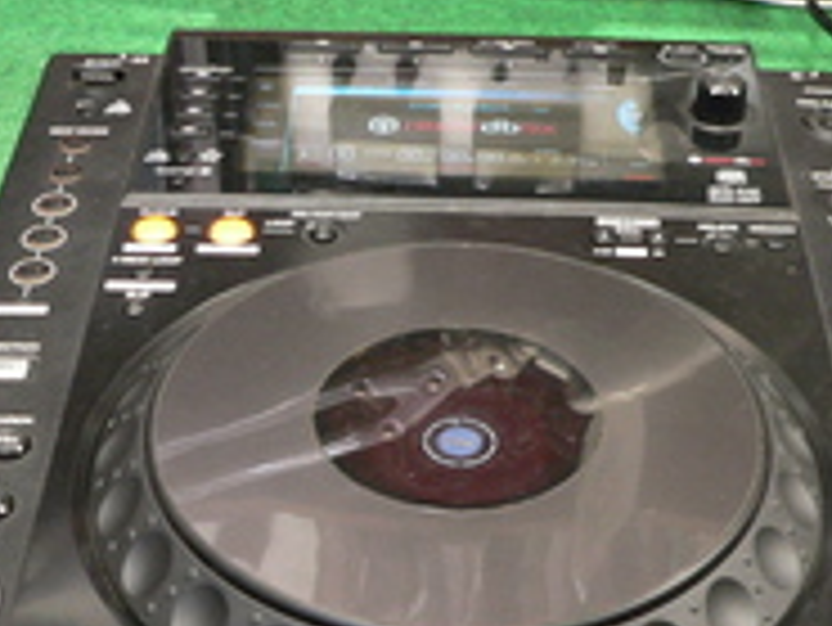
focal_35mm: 74
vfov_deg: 19.7
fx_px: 1780
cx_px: 490
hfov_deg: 26.3
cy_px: 484
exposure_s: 1/6
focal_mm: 6
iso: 200
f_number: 2.8
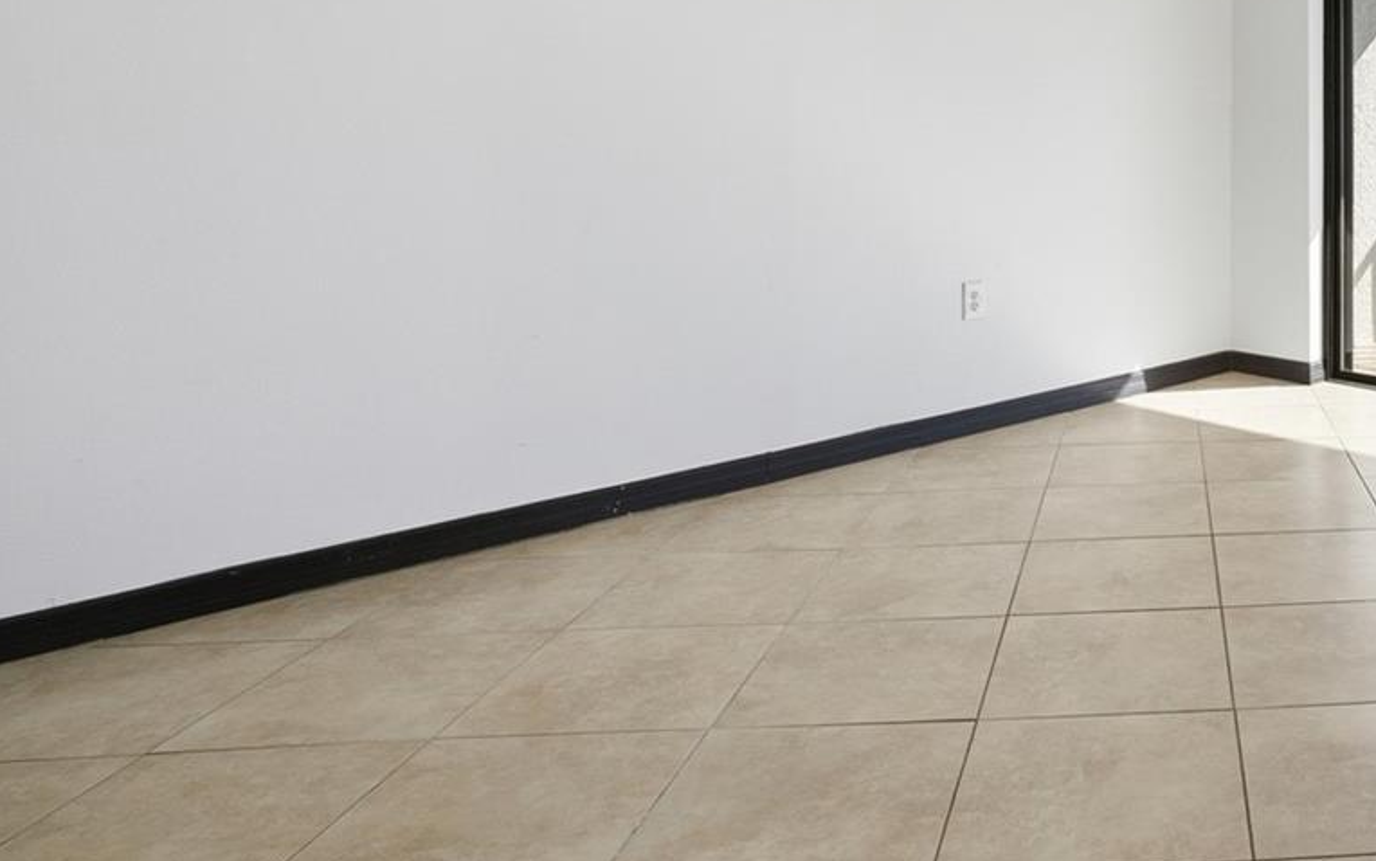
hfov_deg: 51.4
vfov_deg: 37.5
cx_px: 1279
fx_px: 1200
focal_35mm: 32
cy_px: 129
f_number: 9
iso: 100
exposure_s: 1/320
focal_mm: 10
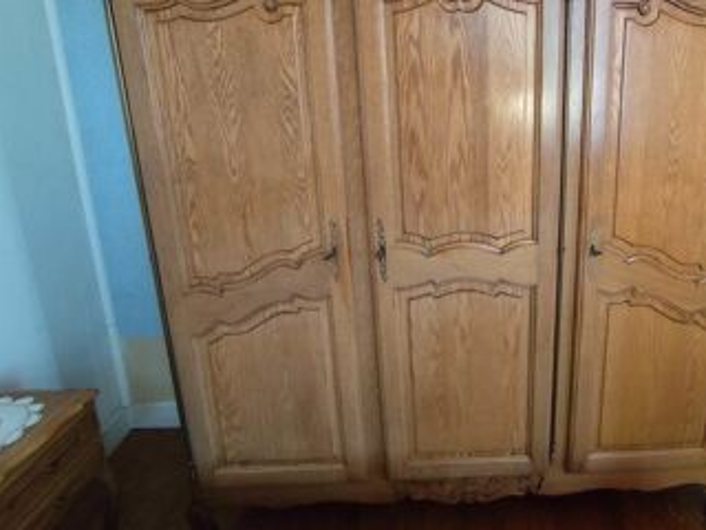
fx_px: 489
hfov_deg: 68.8
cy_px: 186
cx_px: 492
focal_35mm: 24
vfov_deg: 55.8
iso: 640
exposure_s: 1/33.3
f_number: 2.2
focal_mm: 1.65
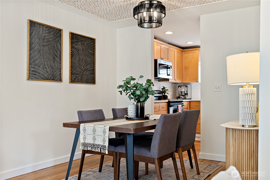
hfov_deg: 54.4
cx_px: 135
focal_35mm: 35
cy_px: 90
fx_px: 263
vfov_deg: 37.9
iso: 1600
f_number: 5.6
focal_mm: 35
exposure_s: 1/125
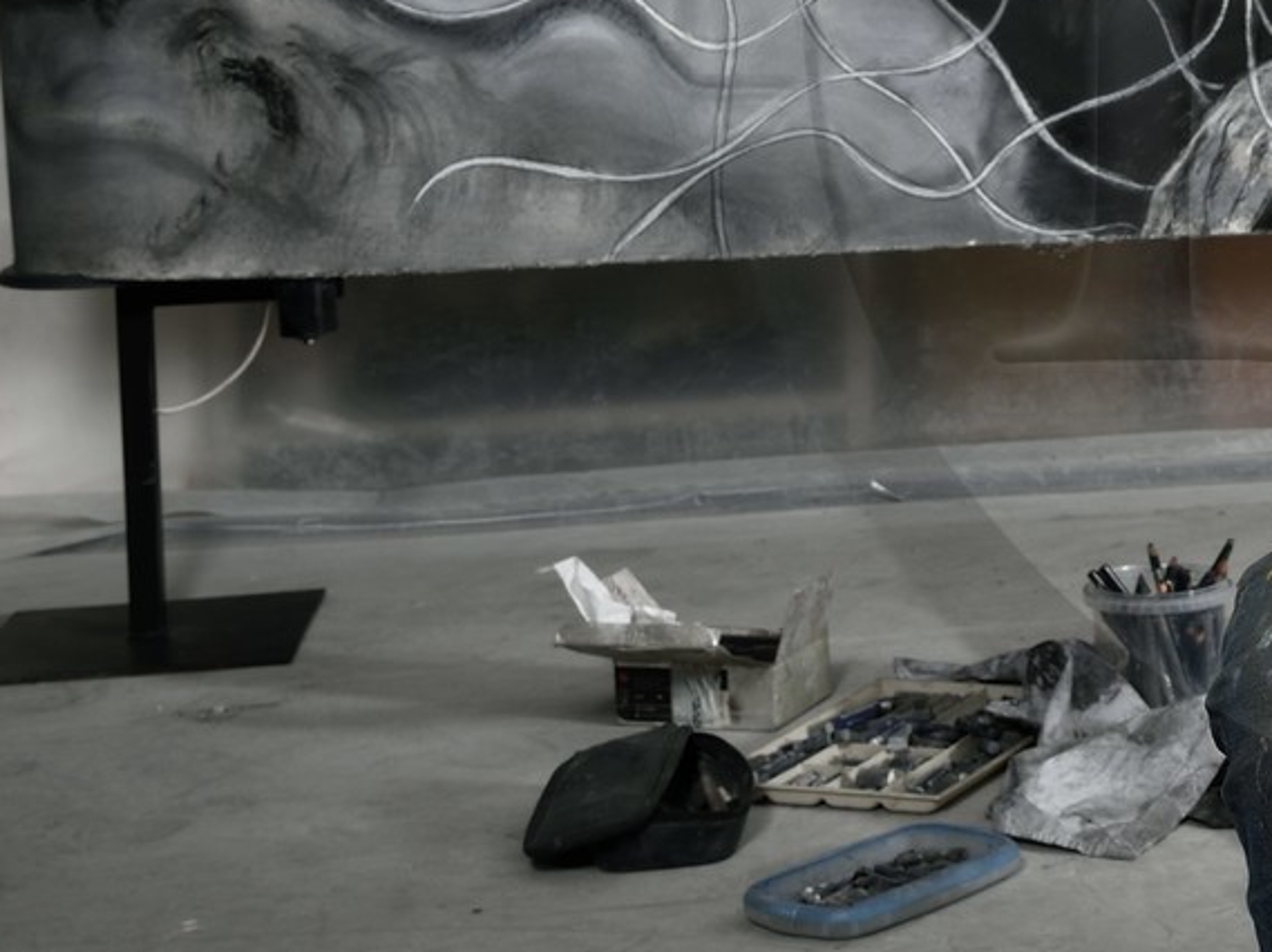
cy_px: -3
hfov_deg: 19.7
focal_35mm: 92
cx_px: 1627
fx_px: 3378
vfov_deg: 15.7
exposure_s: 1/250
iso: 125
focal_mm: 34
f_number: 13
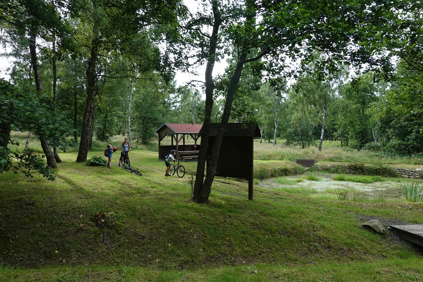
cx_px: 212
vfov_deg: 53.1
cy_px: 141
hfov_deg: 73.7
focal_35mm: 24
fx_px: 282
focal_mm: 9
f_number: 7.1
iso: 125
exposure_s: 1/80
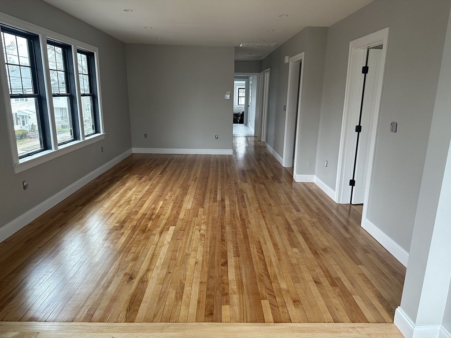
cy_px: 169
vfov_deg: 56.8
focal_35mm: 24
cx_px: 226
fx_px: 313
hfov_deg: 71.6
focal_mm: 6.86
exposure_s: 1/121
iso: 200
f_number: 1.78
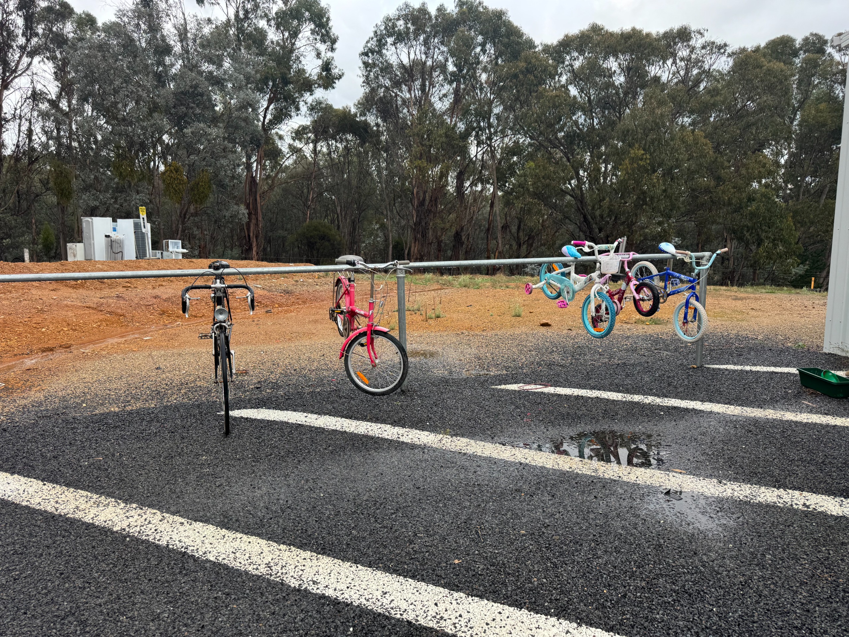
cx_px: 424
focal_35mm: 24
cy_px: 318
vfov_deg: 56.8
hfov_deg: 71.6
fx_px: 589
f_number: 1.78
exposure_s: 1/747
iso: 80
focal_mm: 6.76
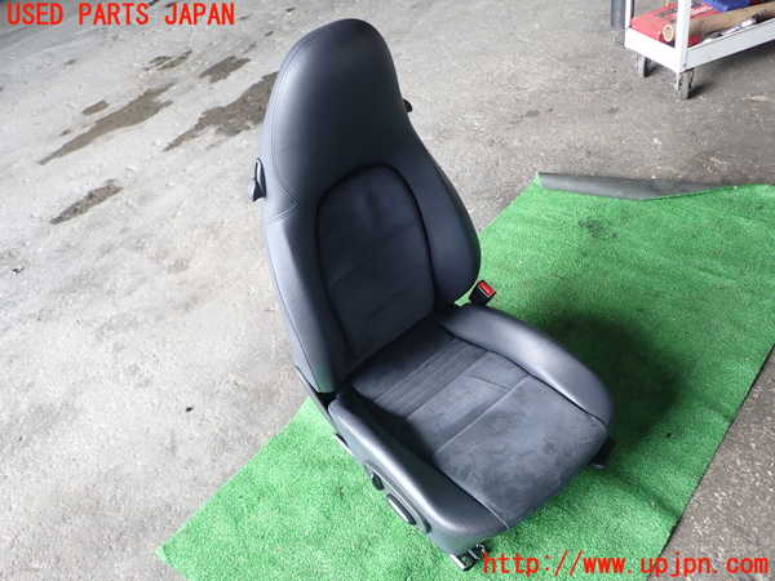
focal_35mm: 28
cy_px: 290
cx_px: 388
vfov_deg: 49.7
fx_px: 627
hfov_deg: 63.4
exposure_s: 1/80
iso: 100
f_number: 2.2
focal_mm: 5.05
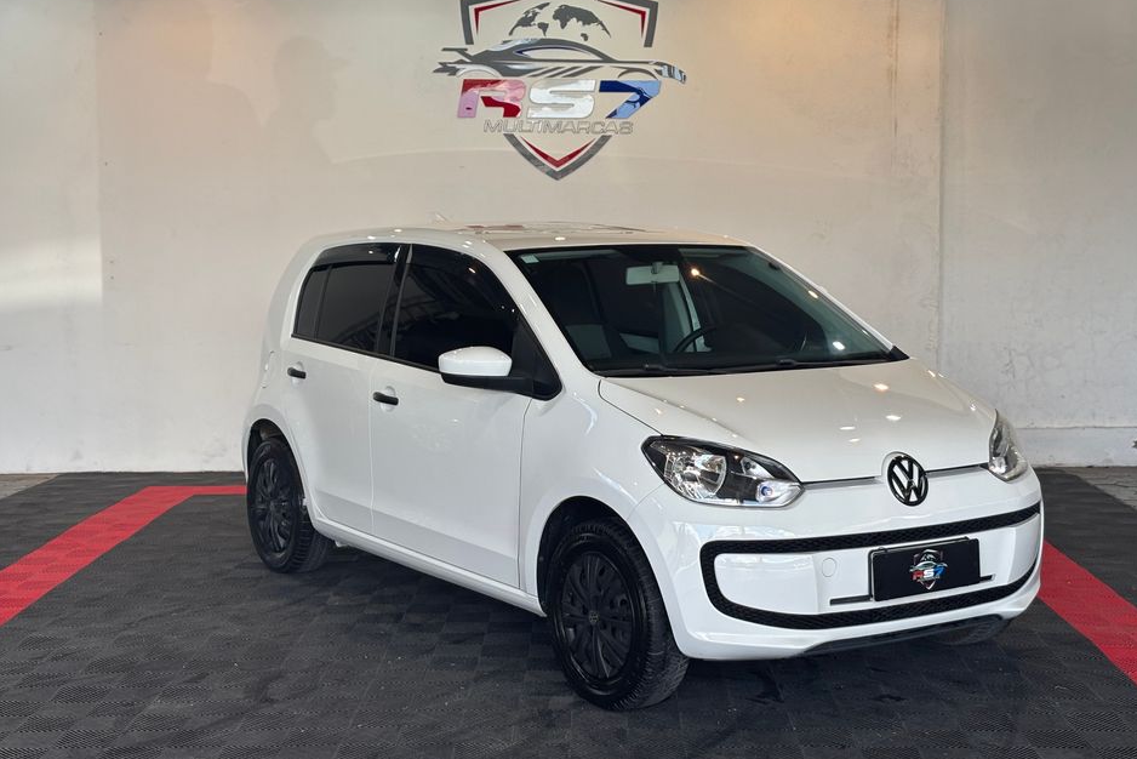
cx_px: 575
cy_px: 380
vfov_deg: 24.6
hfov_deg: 36.2
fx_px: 1738
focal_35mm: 55
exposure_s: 1/320
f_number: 1.6
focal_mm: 5.96
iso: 32
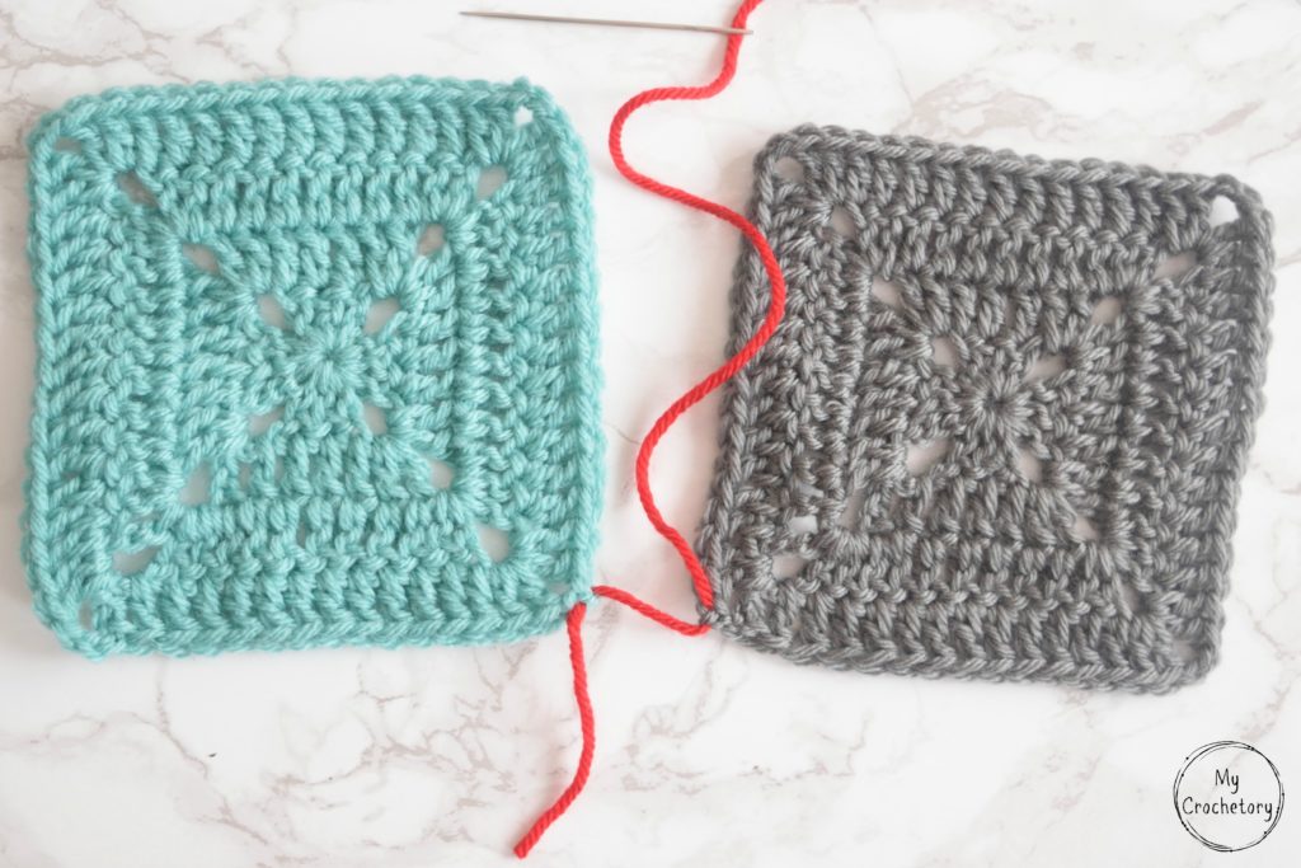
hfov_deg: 33.4
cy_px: 434
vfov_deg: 22.6
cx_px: 650
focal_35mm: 60
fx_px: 2168
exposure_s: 1/60
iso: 400
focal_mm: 40
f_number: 4.8
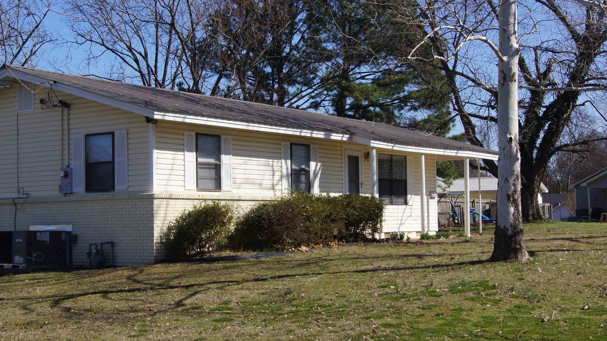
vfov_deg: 20.4
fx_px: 950
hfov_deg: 35.4
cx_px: 262
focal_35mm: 59
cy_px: 180
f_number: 13
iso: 100
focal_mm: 30
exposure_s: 1/125
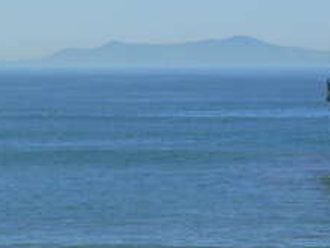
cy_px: 208
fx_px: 4426
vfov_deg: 3.2
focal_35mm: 464
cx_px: 281
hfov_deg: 4.3
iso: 80
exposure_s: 1/640
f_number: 5.6
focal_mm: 21
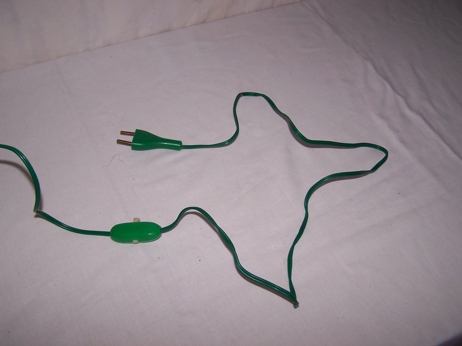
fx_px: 507
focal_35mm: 38
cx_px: 231
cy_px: 173
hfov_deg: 49.0
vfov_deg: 37.7
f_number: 2.8
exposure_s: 1/60
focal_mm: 6.3
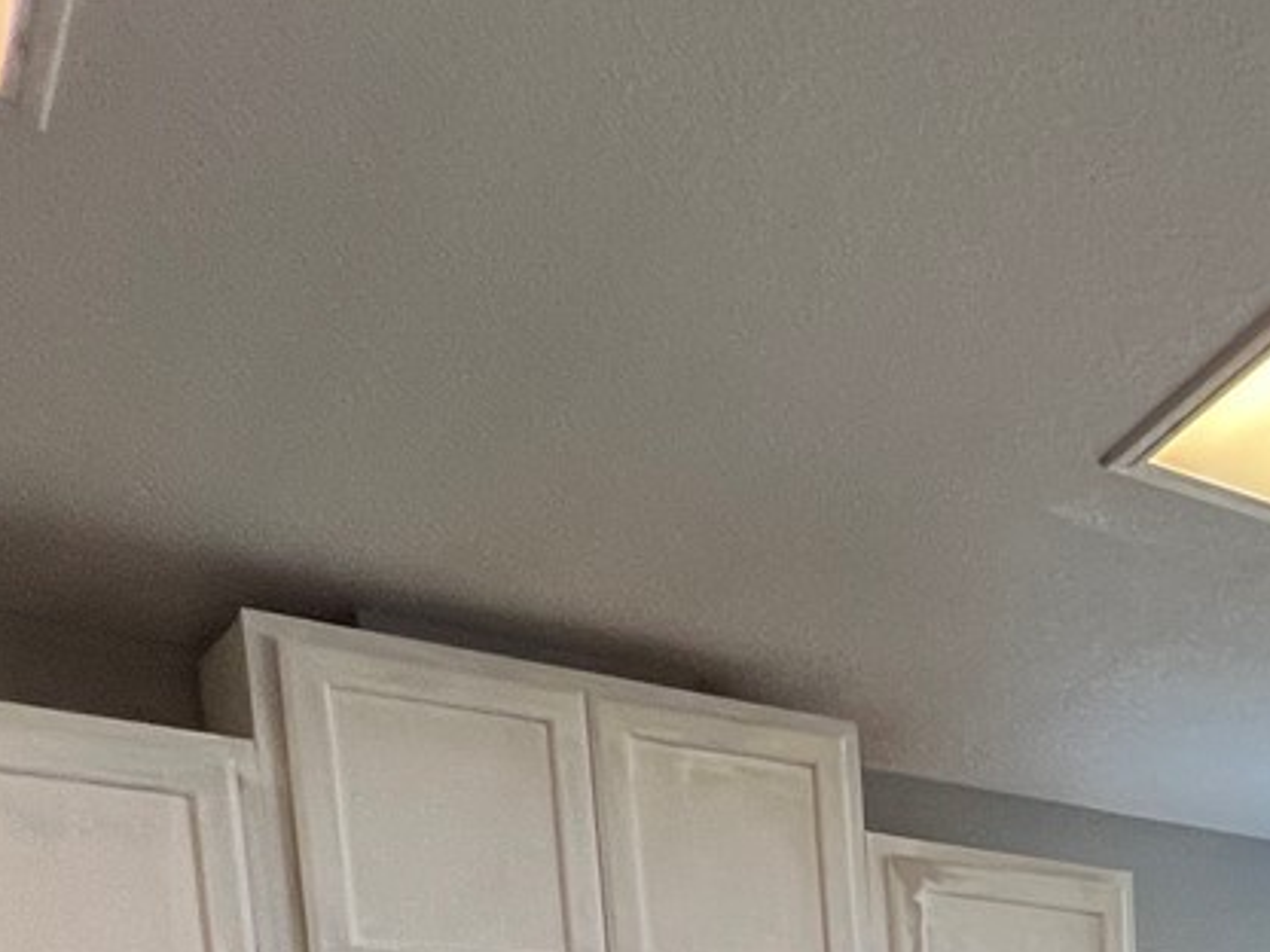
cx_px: 1572
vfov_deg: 21.9
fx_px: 1834
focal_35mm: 50
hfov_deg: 31.2
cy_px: 1574
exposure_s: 1/120
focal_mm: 1.57
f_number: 1.8
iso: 160
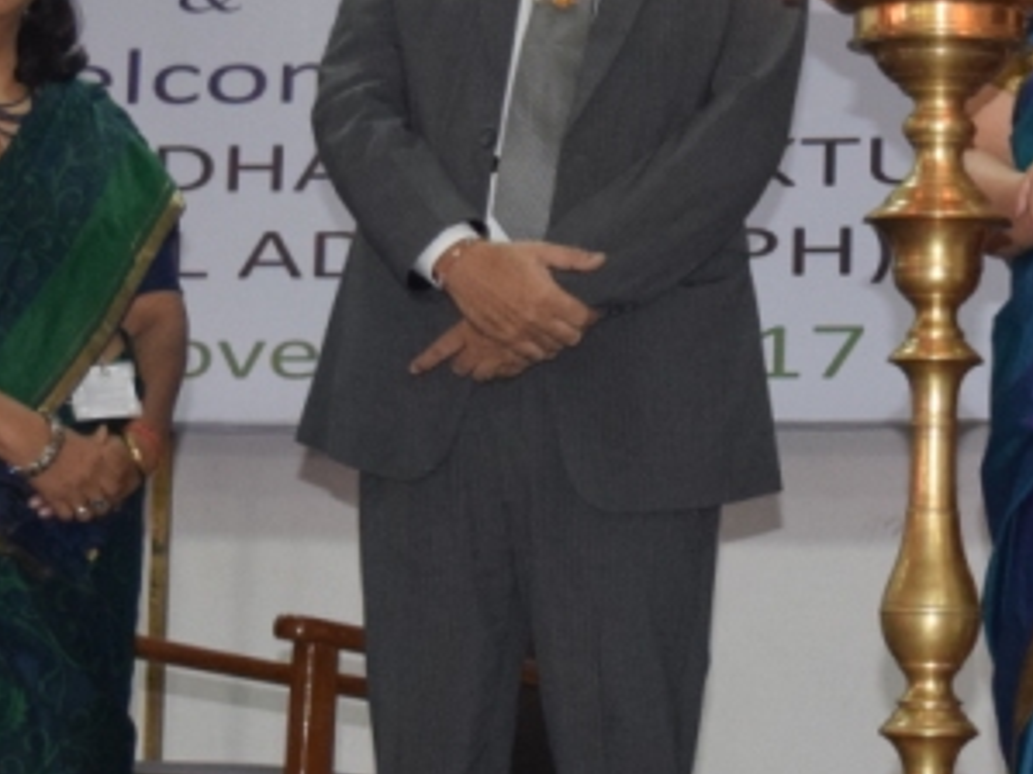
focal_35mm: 168
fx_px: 5011
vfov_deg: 8.8
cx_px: 826
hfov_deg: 11.7
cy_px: 251
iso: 2000
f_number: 4.5
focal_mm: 34
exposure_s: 1/60
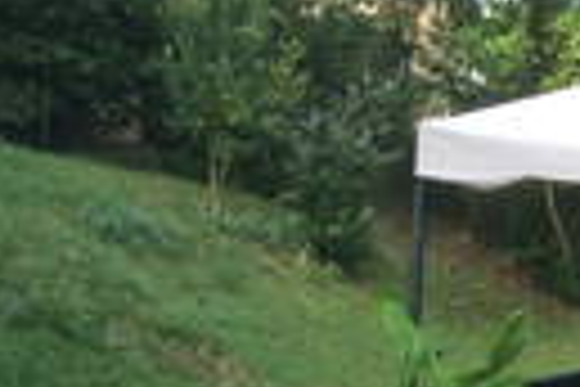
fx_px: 1498
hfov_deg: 21.5
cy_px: 418
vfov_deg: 14.4
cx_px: 504
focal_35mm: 93
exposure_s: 1/152
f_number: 2.4
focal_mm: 3.3
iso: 32
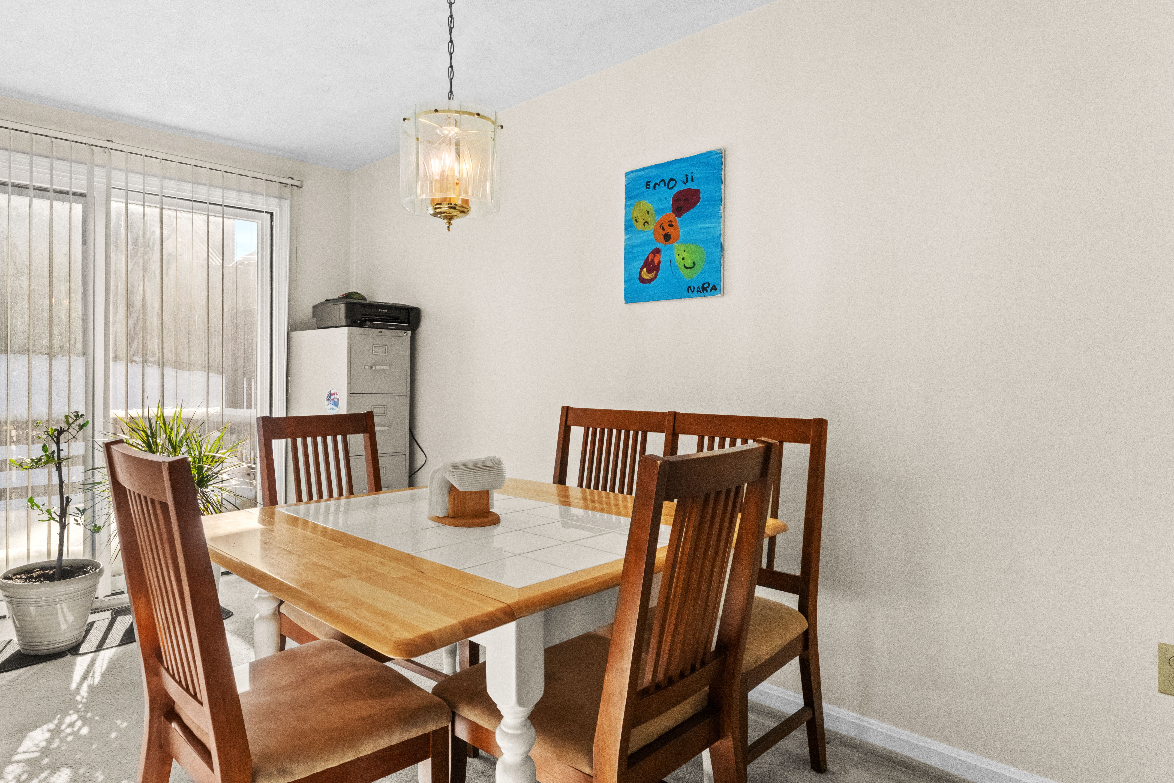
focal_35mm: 21
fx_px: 694
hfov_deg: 79.4
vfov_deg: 58.8
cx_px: 461
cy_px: 384
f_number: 11
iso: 2500
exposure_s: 1/125
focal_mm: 14.9
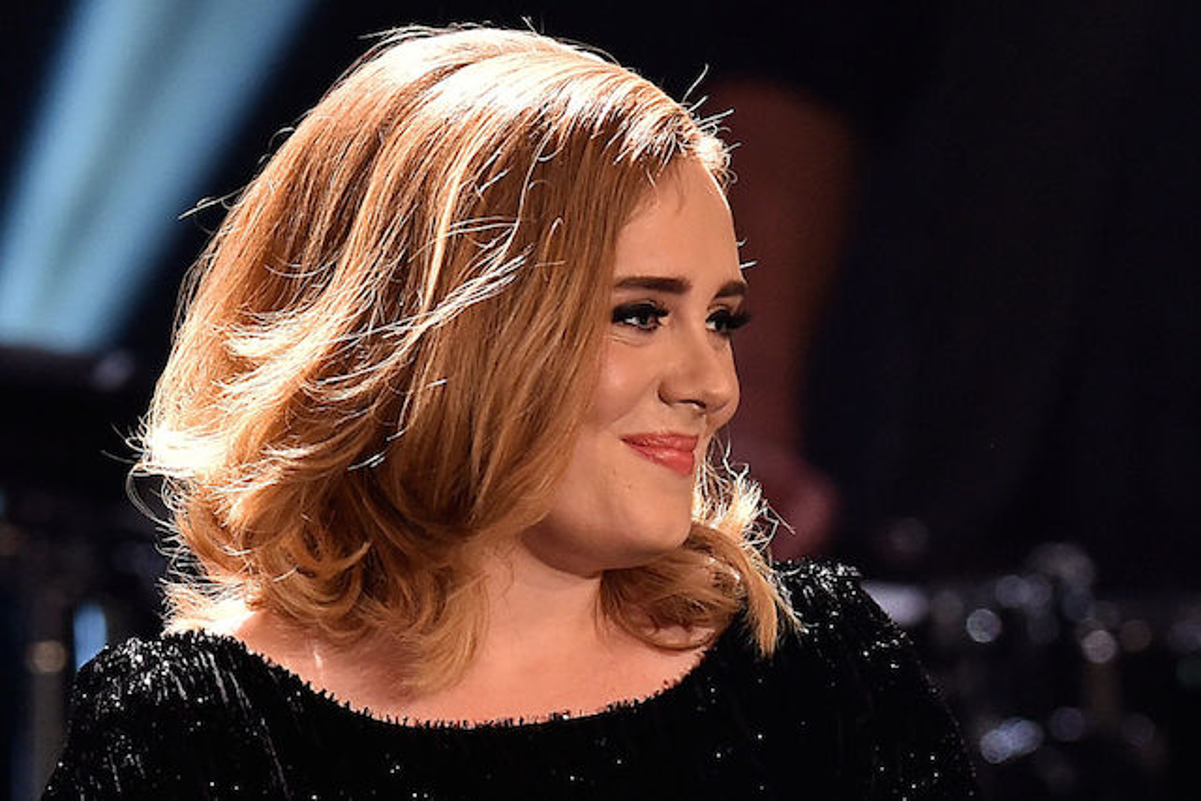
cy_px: 400
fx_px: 13347
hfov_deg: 5.2
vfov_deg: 3.4
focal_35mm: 400
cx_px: 600
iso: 2500
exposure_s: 1/250
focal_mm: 400
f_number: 3.5
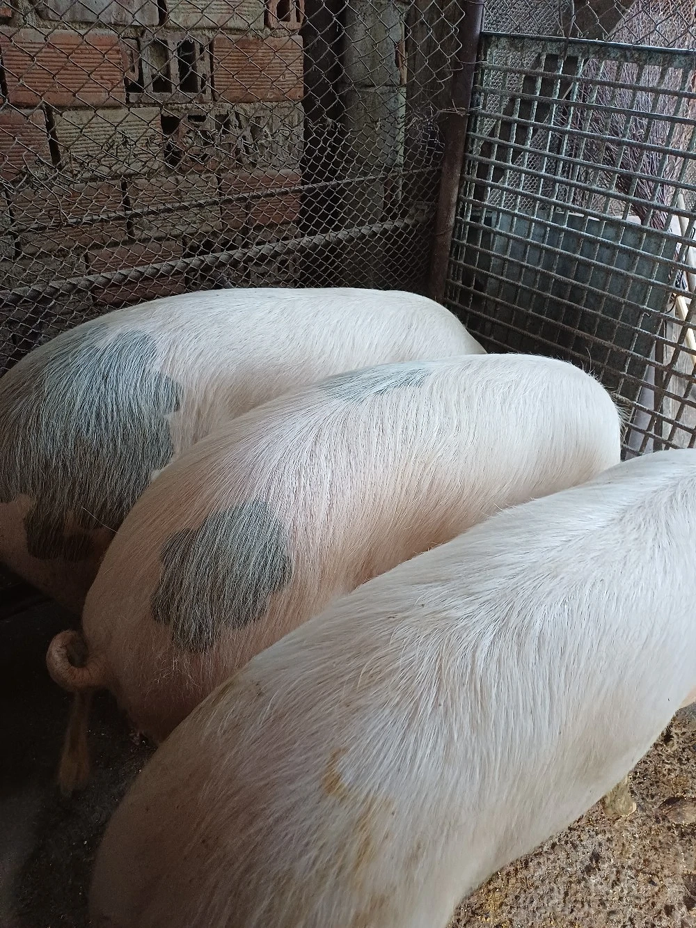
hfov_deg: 54.9
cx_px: 348
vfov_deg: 69.4
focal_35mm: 25
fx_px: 670
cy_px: 464
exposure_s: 1/50
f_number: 1.8
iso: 400
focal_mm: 4.65
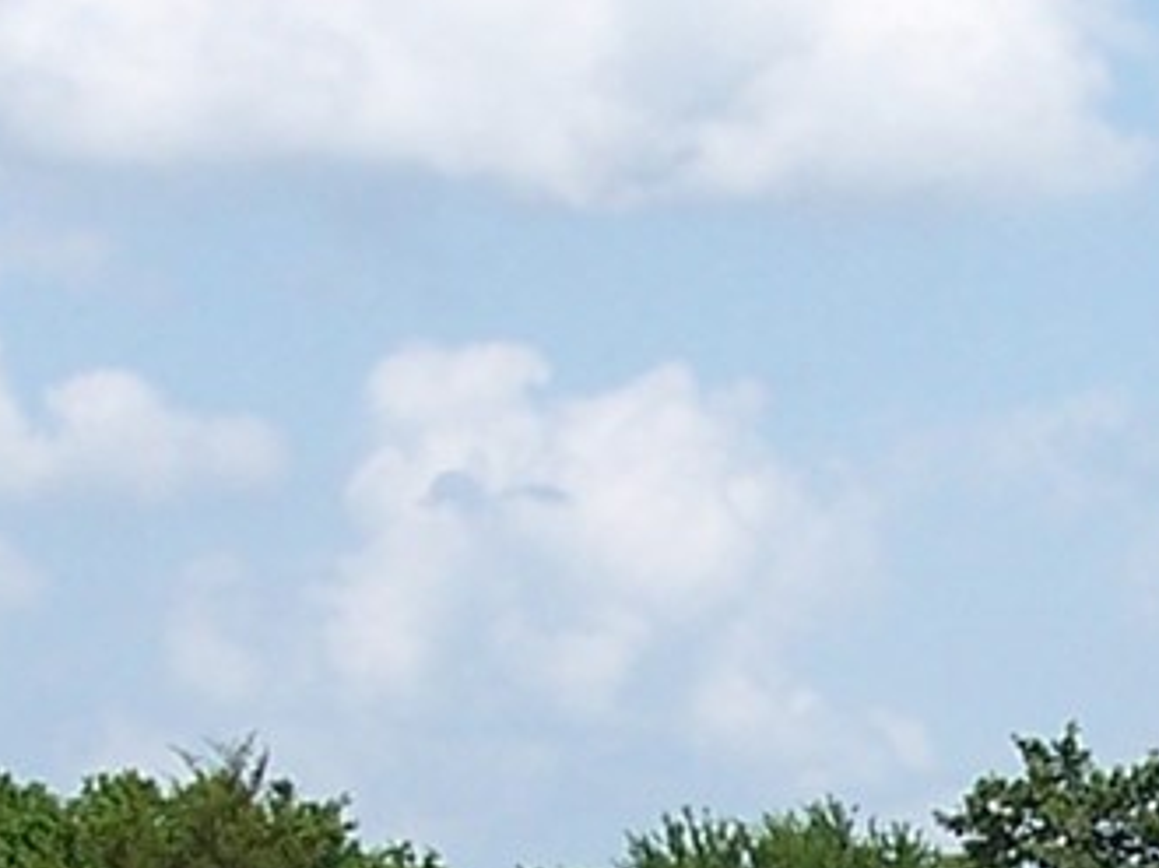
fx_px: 7595
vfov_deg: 6.5
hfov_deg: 8.6
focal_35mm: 227
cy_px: 1318
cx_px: 1373
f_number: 4
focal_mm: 8
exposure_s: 1/750
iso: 100
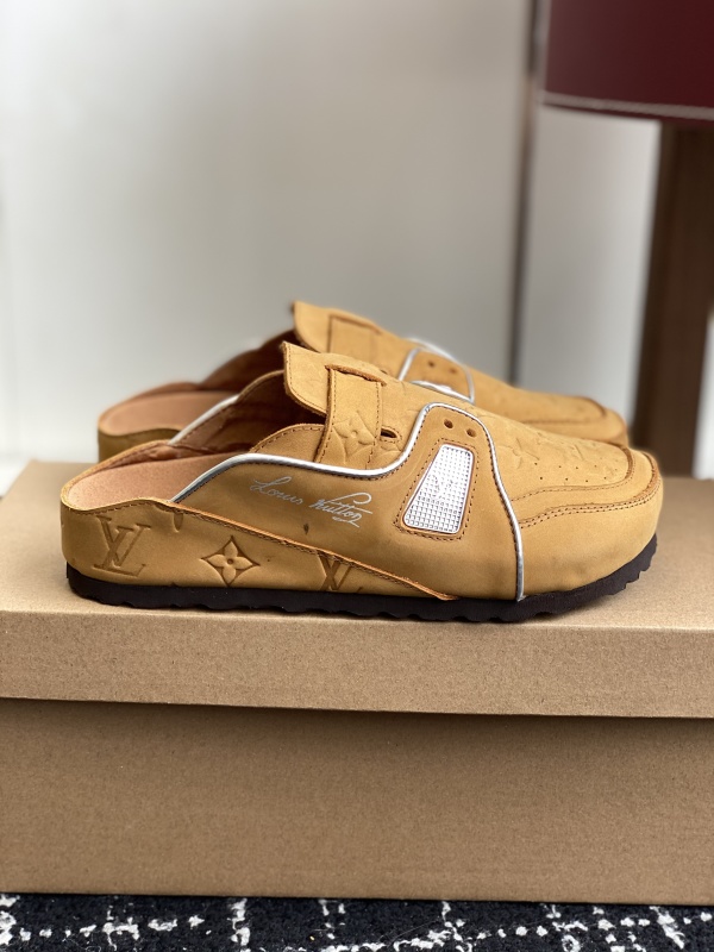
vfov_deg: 36.8
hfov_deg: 28.0
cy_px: 476
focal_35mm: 52
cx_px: 357
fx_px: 1430
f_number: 2
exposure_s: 1/122
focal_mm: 6
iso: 40
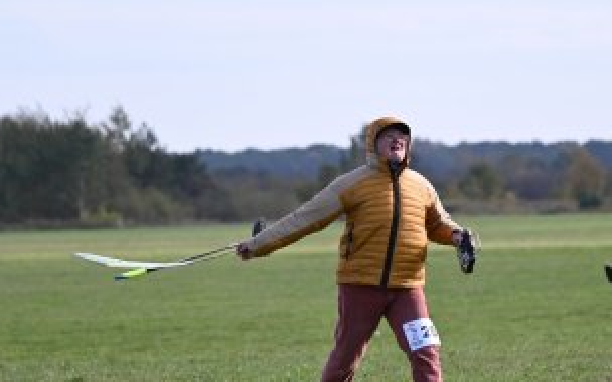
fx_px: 6121
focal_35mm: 367
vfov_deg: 3.6
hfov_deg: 5.7
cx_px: 371
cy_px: 265
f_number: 6.3
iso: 1000
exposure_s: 1/2500
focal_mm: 220
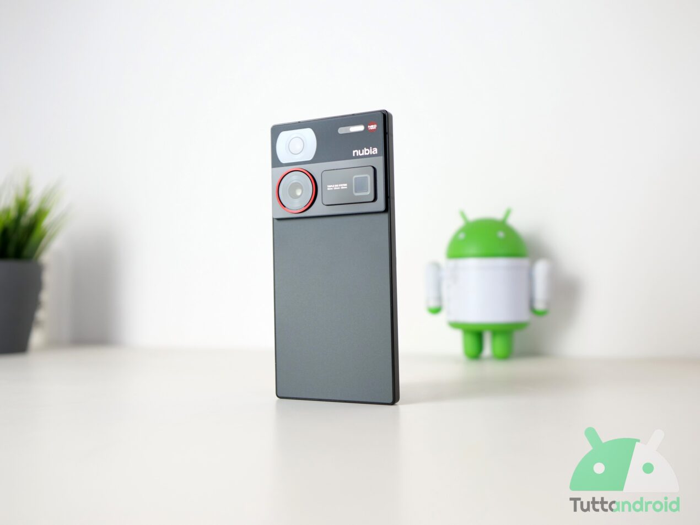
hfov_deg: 56.8
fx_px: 647
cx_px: 350
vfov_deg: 44.2
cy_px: 262
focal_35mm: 32
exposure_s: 1/100
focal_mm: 16
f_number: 1.8
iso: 200
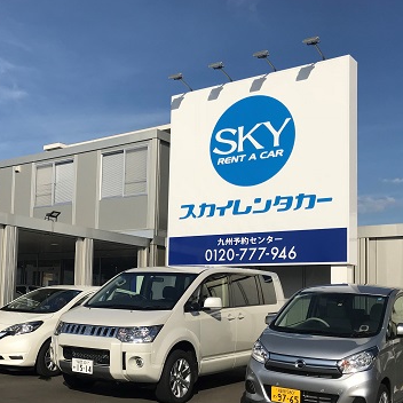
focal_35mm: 45
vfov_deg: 37.1
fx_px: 593
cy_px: 269
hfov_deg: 36.7
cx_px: 102
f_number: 1.8
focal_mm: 3.99
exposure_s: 1/5051
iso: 25
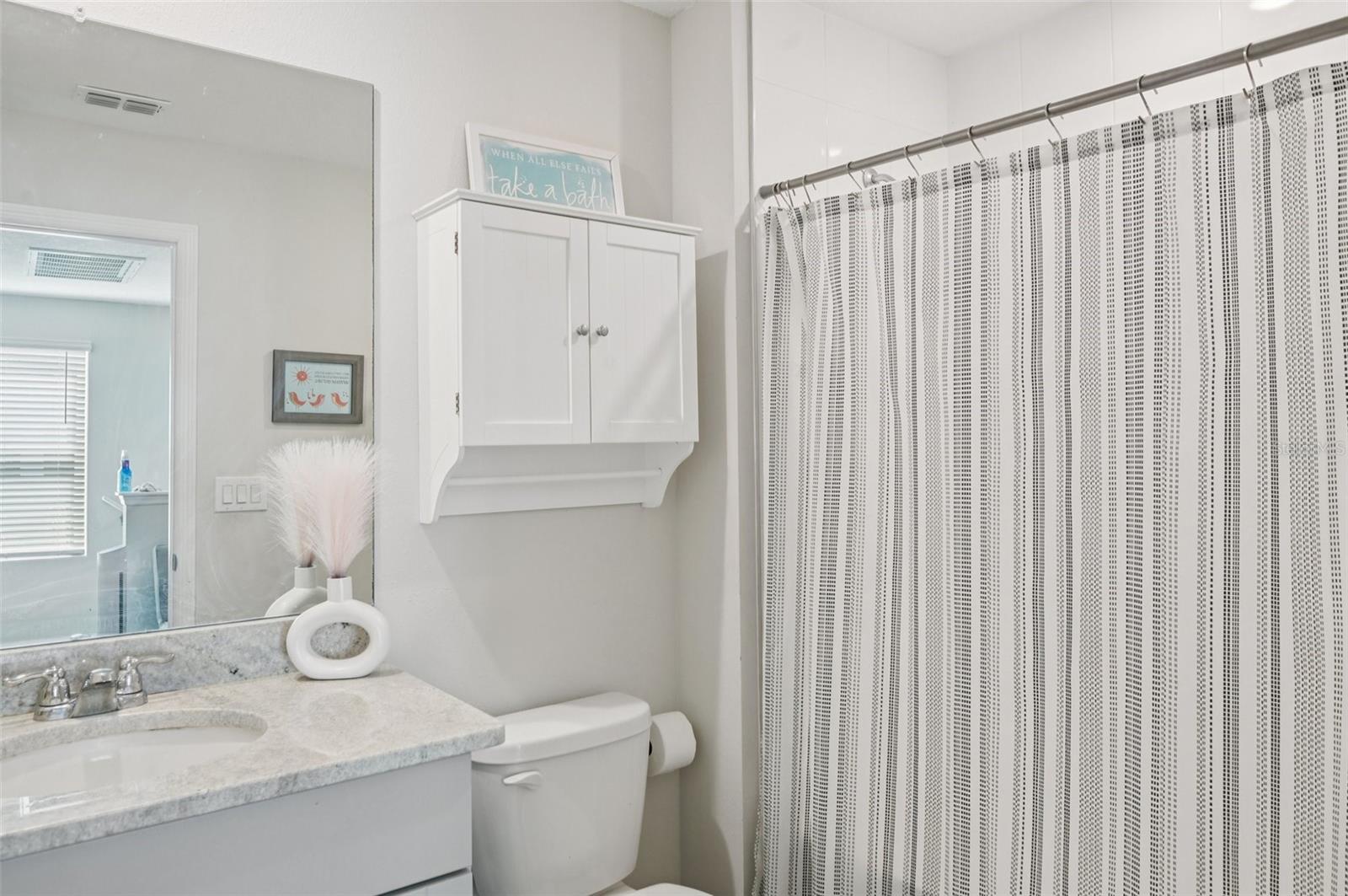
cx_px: 674
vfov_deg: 55.0
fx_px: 860
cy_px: 448
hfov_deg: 76.2
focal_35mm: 23
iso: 400
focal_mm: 23
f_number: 8
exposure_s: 1/25
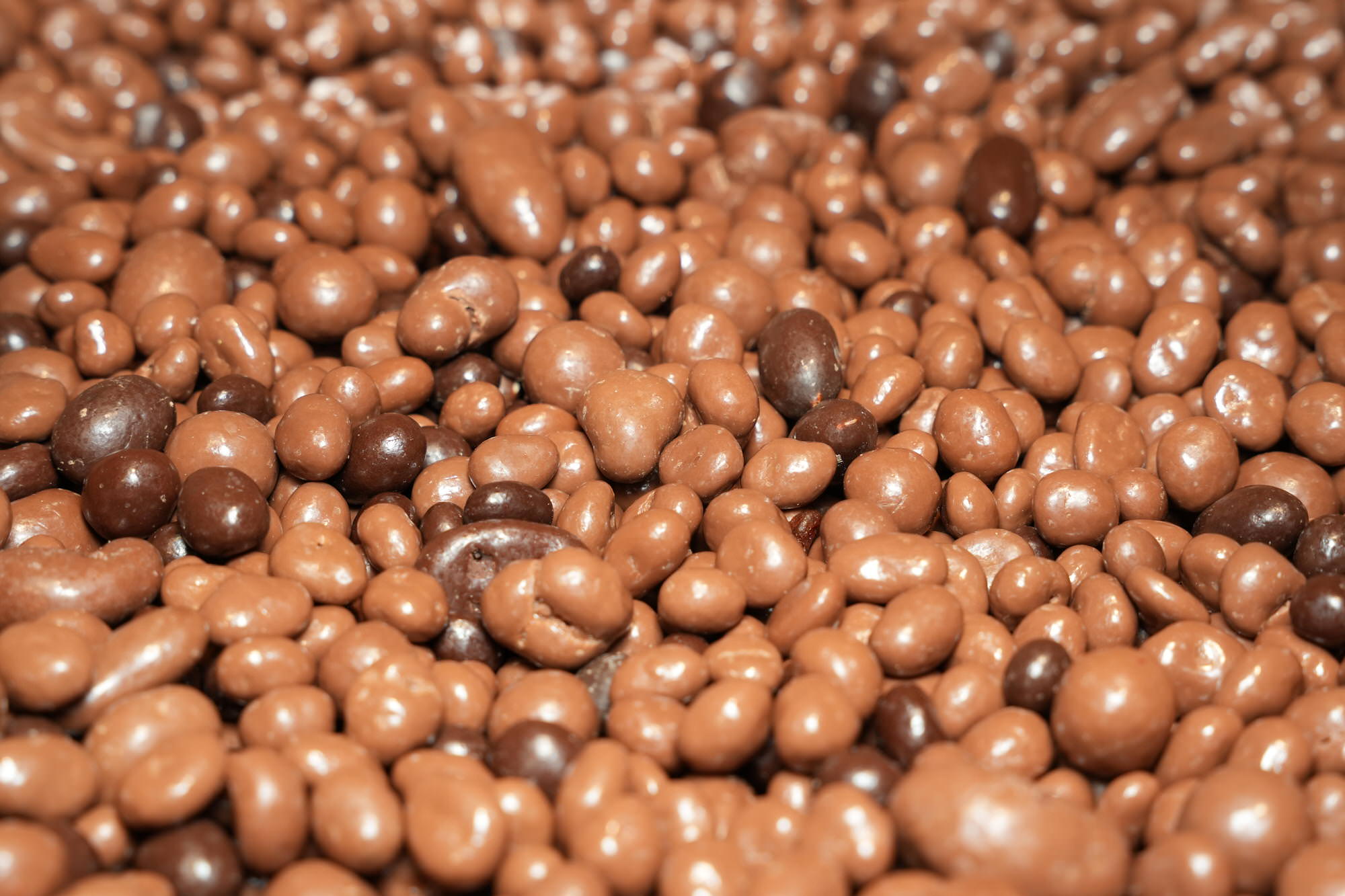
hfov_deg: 28.8
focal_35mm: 70
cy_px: 448
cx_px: 672
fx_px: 2615
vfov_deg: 19.5
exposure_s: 1/160
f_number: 7.1
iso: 800
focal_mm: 70
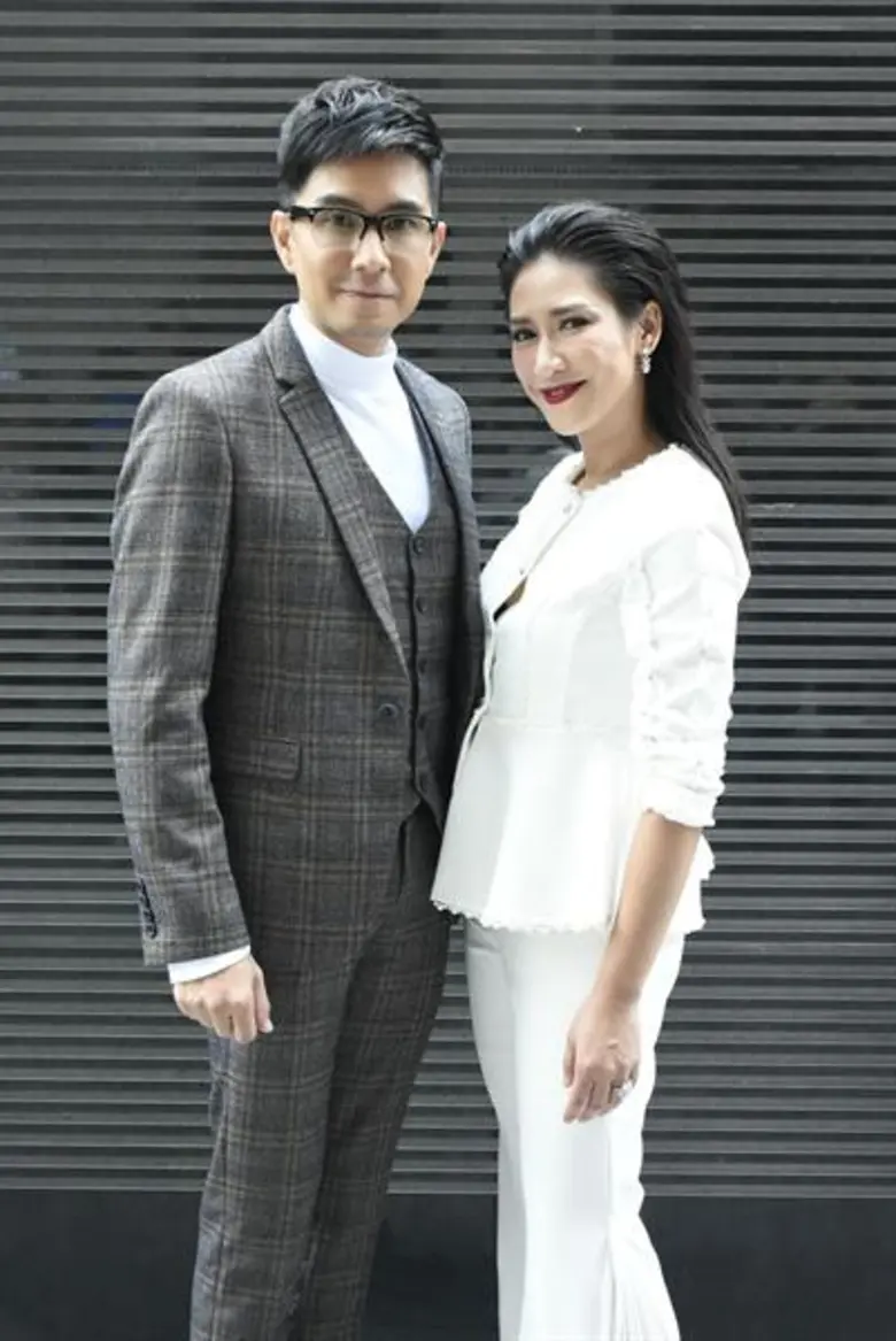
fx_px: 1900
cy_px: 670
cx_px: 448
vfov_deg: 38.9
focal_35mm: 51
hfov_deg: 26.5
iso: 1600
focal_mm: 34
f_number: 4.5
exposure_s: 1/400
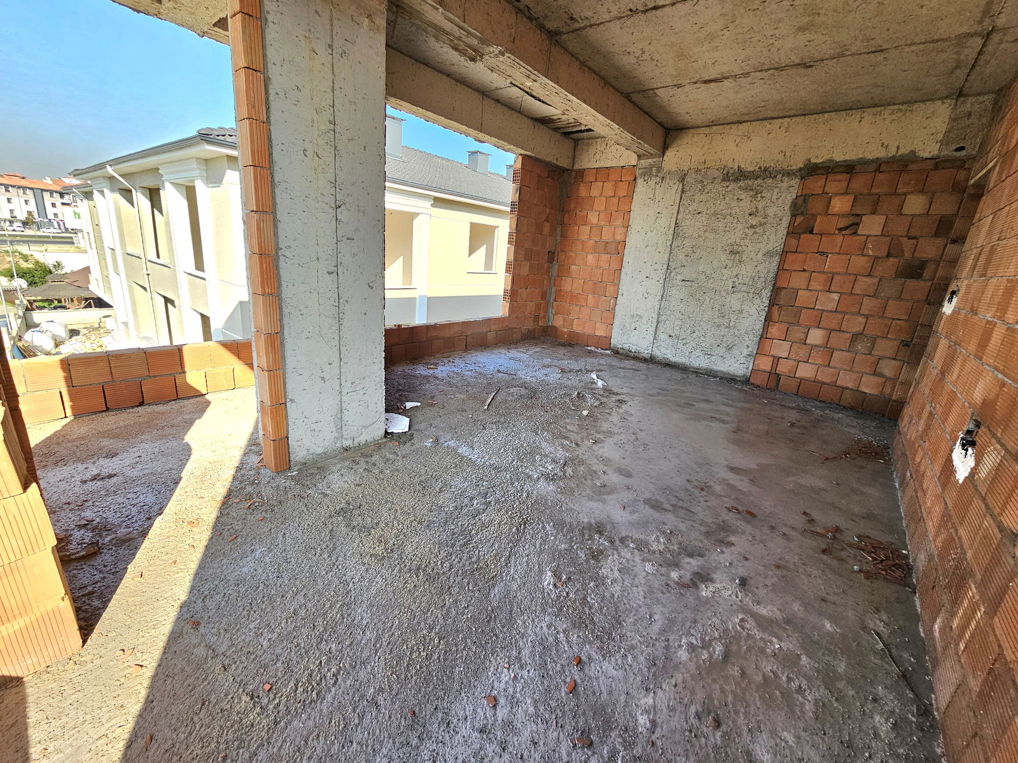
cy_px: 382
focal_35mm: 13
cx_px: 509
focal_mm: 2.2
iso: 50
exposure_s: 1/400
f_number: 2.2
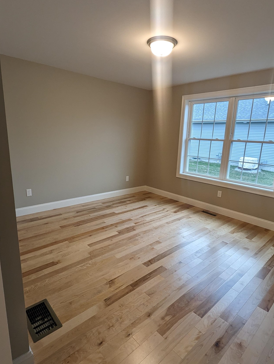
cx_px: 143
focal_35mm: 18
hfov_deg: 71.7
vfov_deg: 87.7
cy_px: 182
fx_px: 190
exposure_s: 1/24
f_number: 2.2
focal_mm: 1.95
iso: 58
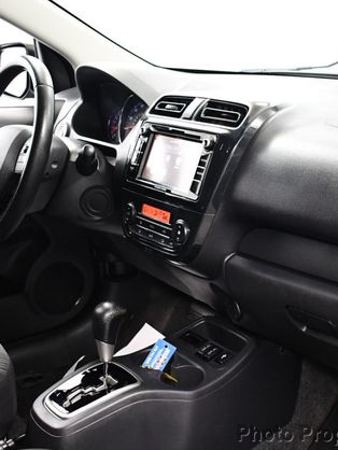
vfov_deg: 36.2
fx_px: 689
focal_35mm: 53
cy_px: 224
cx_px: 224
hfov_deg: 27.4
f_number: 3.5
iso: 3600
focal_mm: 18
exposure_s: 1/60
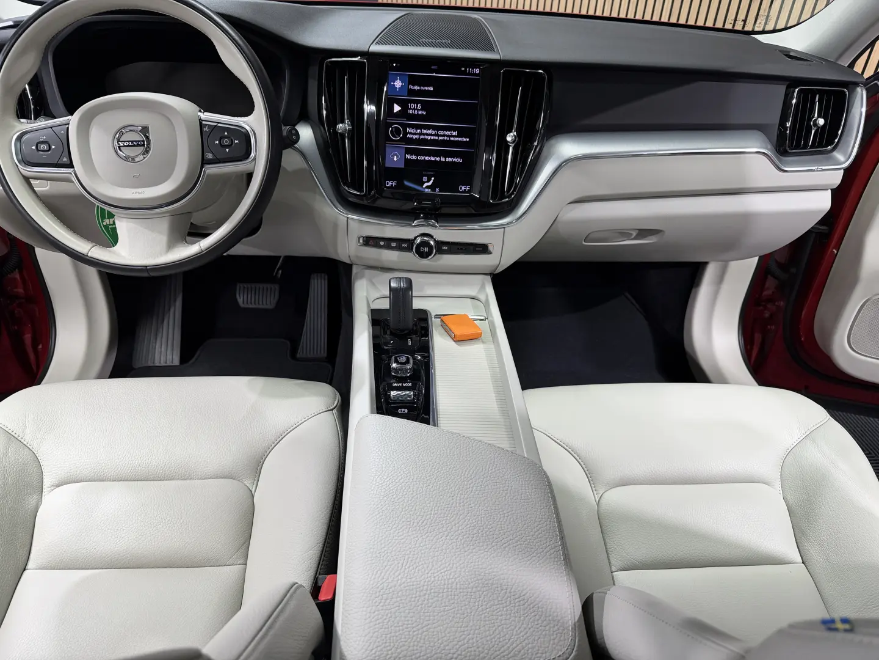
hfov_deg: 71.6
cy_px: 330
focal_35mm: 24
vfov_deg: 56.8
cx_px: 440
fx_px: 609
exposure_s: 1/50
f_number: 1.78
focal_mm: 6.76
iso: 200
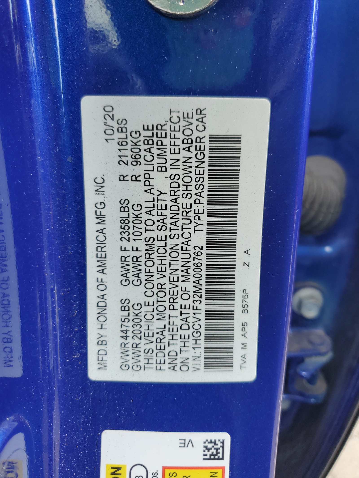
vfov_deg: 67.3
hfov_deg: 53.1
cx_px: 180
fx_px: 359
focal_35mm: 26
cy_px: 239
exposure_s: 1/120
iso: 50
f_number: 1.5
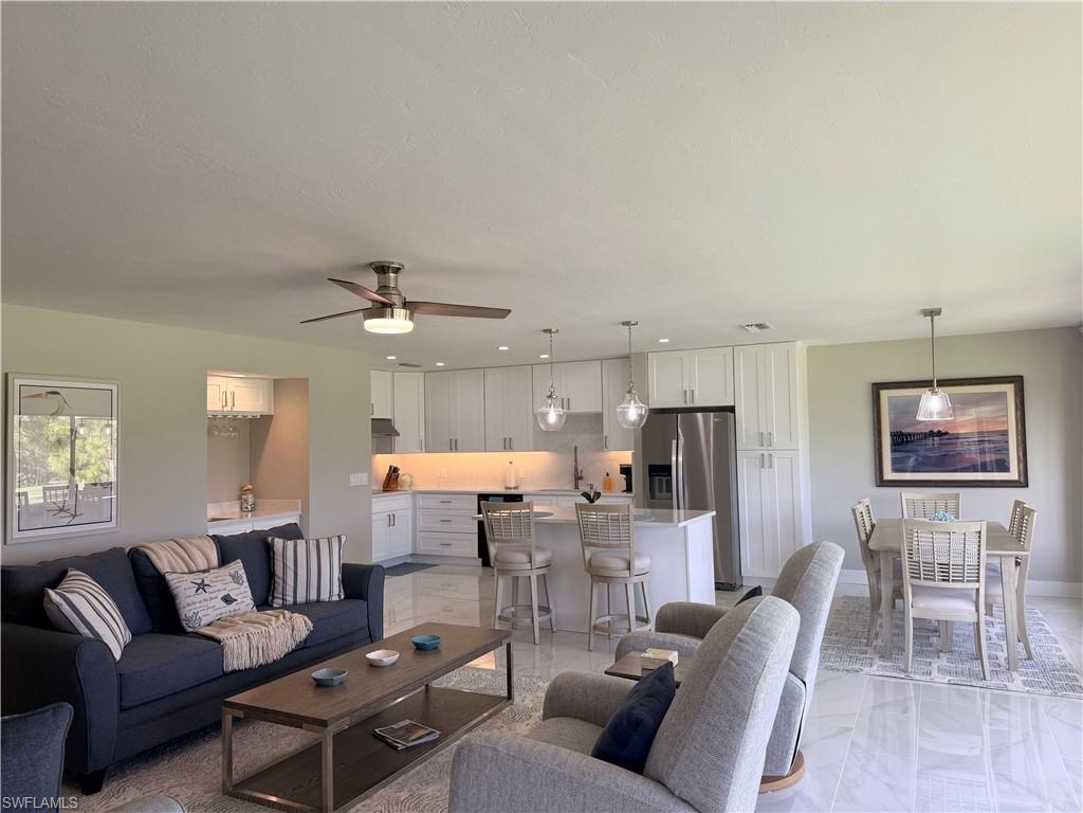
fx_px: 751
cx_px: 542
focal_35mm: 24
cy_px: 406
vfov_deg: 56.8
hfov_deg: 71.6
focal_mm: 6.76
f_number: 1.78
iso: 80
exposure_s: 1/240
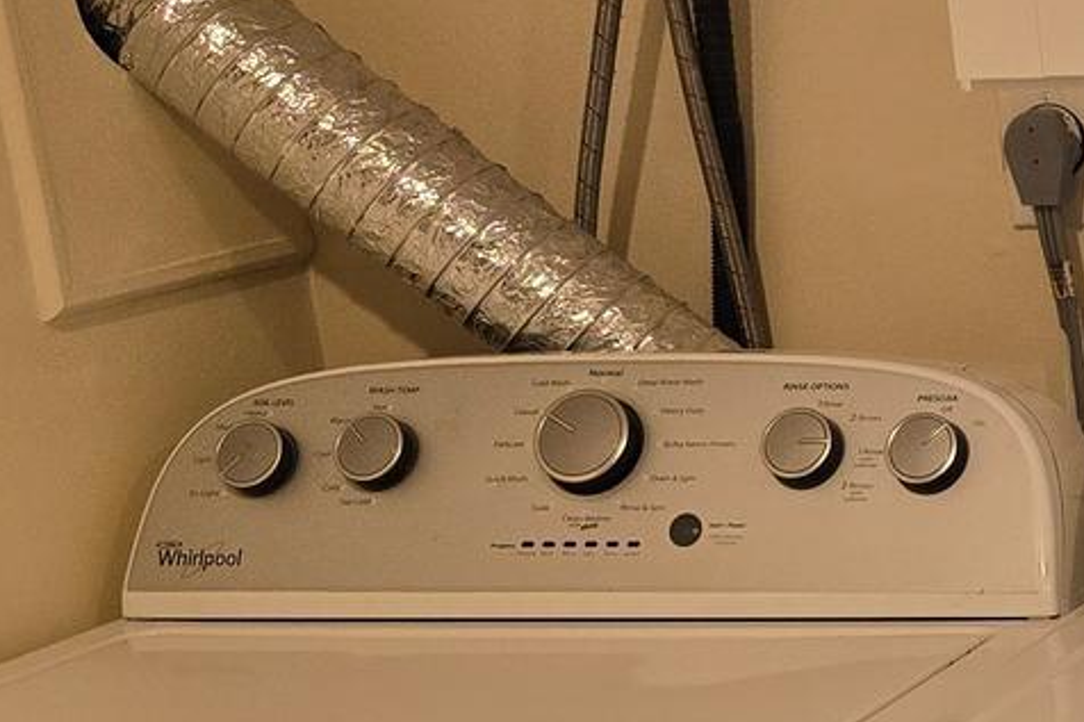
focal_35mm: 103
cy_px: 672
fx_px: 3100
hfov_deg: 17.5
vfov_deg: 13.2
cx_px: 1694
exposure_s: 1/120
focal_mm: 6.3
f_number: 1.7
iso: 250
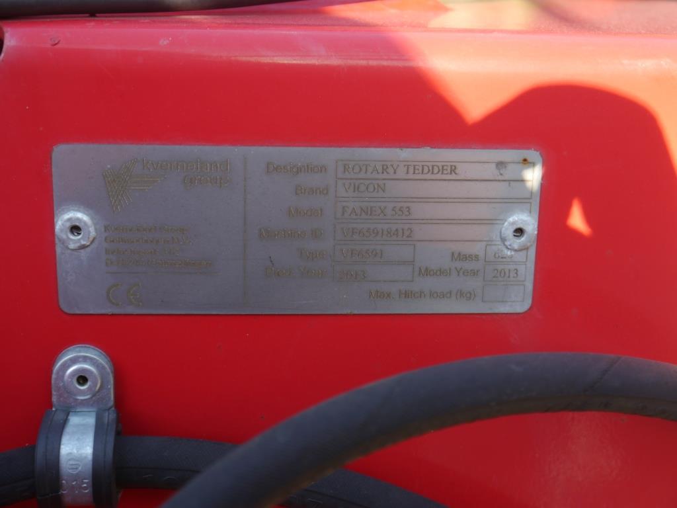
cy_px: 254
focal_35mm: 50
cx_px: 338
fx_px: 978
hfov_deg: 38.2
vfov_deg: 29.1
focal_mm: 25
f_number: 5
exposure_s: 1/100
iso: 160
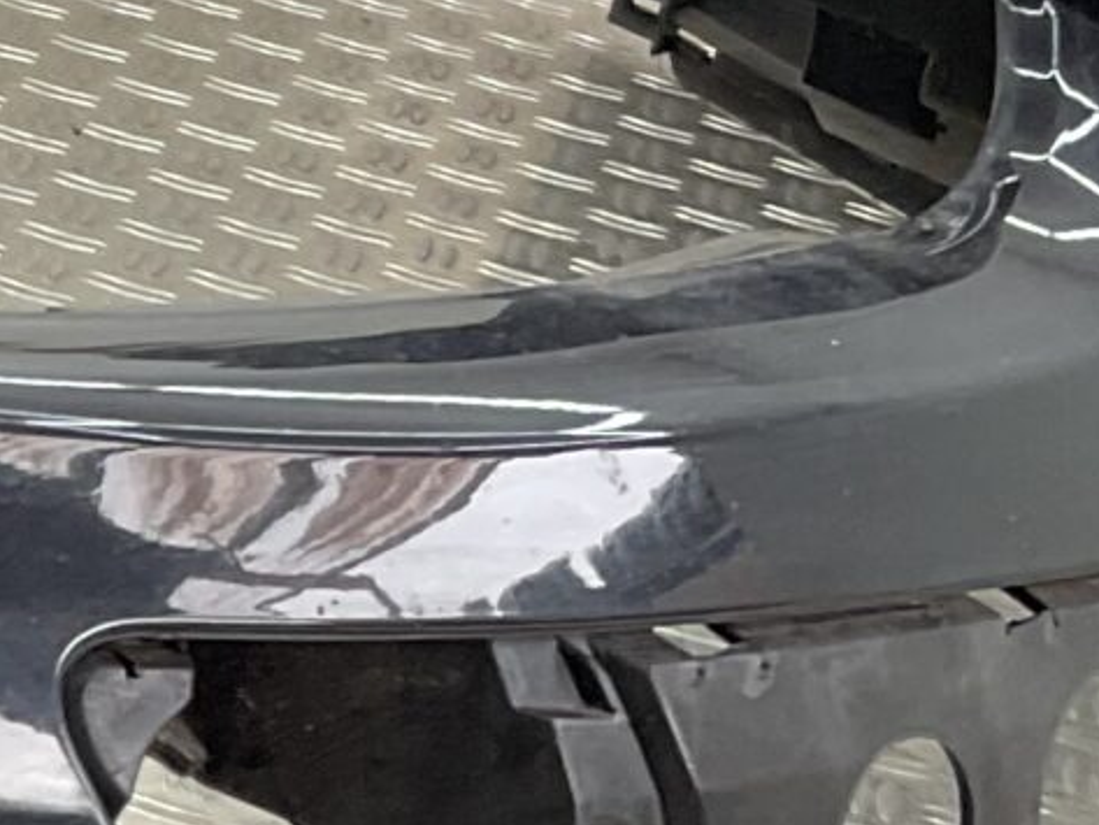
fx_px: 4986
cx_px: -971
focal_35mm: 157
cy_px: 941
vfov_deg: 9.4
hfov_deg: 11.5
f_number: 1.8
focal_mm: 3
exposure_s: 1/100
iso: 32
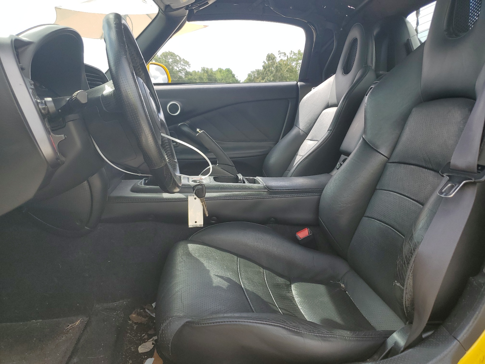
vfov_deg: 53.1
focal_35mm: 26
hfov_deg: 67.3
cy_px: 182
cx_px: 242
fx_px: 364
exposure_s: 1/769
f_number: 1.5
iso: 50
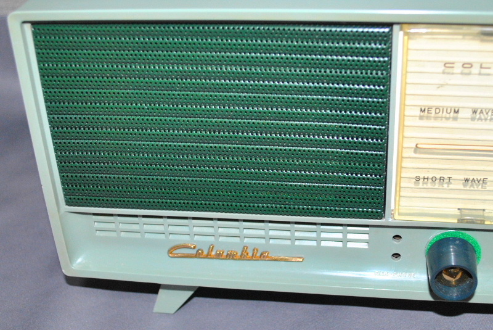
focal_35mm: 44
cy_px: 165
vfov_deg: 30.9
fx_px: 596
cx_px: 246
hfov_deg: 44.9
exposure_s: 1/60
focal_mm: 29
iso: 800
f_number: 4.8
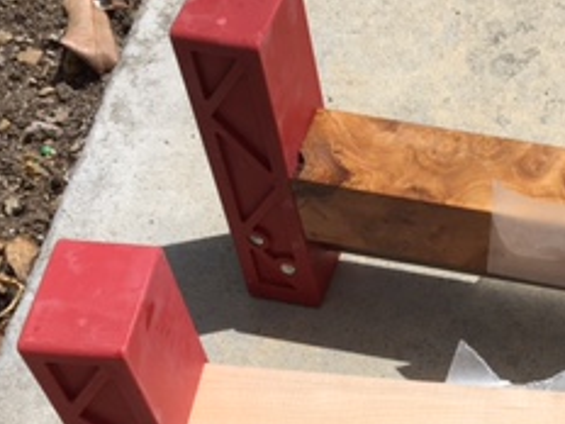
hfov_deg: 23.3
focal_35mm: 80
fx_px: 1306
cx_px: 580
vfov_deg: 18.0
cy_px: 424
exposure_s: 1/1832
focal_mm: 4.15
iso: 25
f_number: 2.2
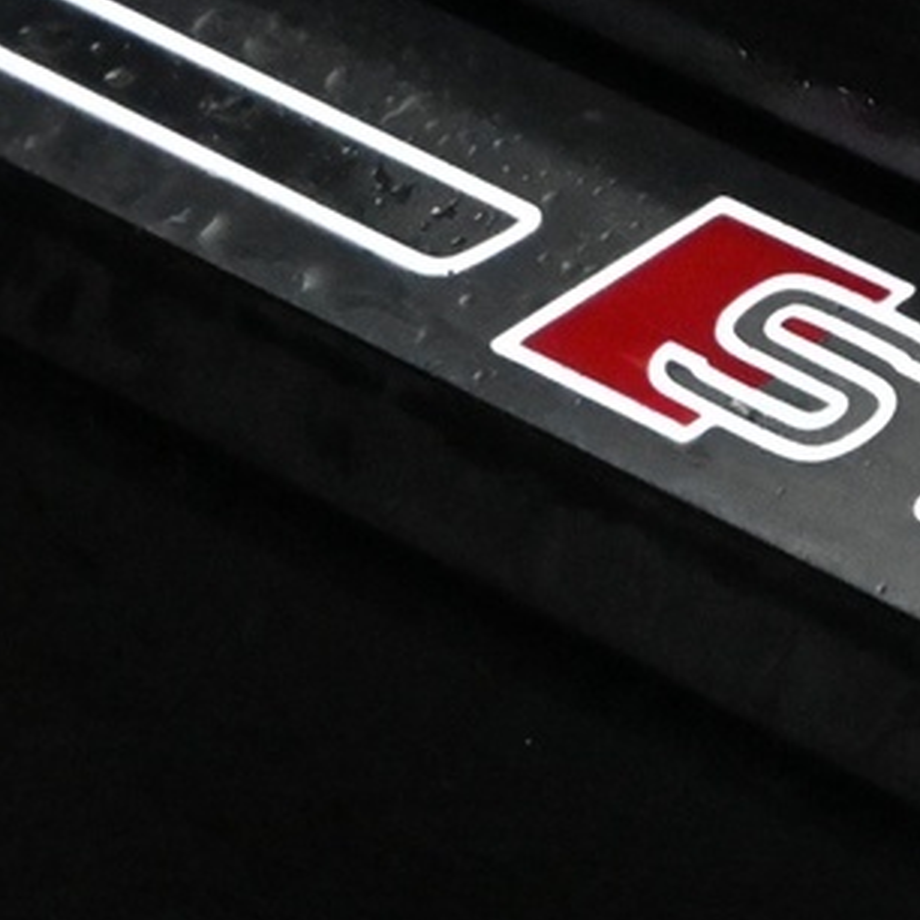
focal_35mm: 337
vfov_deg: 5.2
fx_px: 10133
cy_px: 114
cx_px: 794
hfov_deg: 5.2
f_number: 6.3
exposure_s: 1/80
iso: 7200
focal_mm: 50
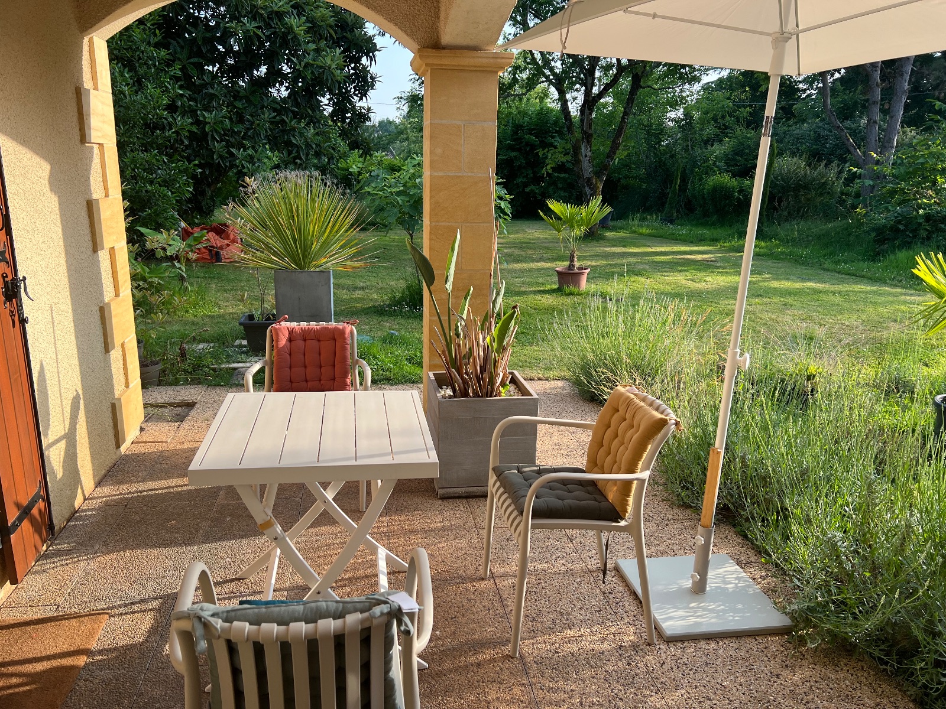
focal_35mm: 26
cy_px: 354
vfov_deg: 53.1
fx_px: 711
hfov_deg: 67.3
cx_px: 473
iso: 50
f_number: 1.5
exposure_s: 1/670
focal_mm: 5.7
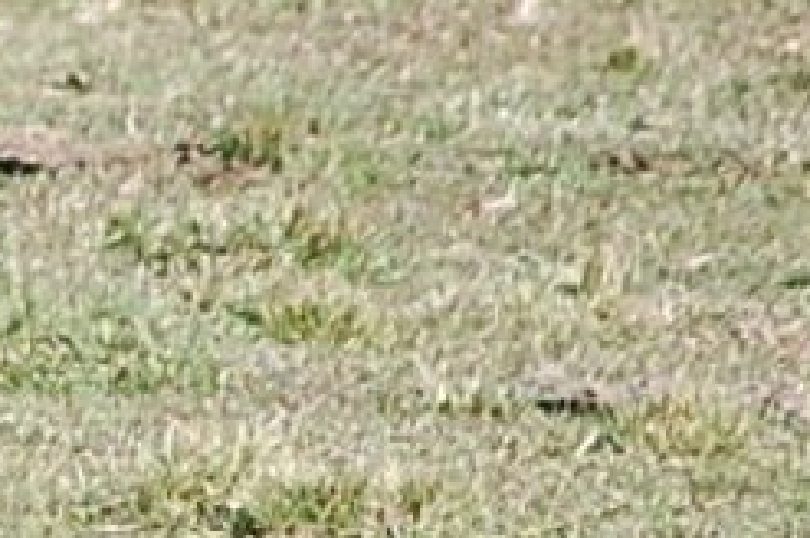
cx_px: -1543
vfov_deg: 0.9
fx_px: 34964
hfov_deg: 1.3
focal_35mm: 1556
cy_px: -159
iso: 400
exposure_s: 1/800
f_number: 5.3
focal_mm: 150
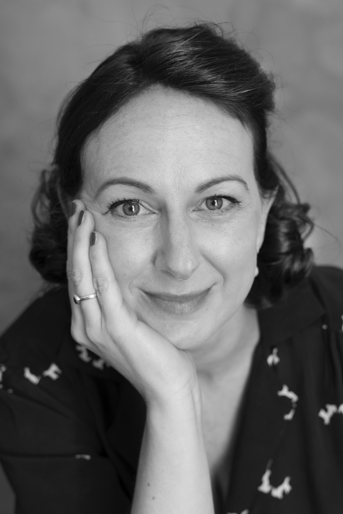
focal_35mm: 66
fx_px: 943
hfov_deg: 20.6
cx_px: 172
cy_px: 257
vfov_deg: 30.5
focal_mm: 44
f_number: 3.2
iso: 1000
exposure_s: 1/160
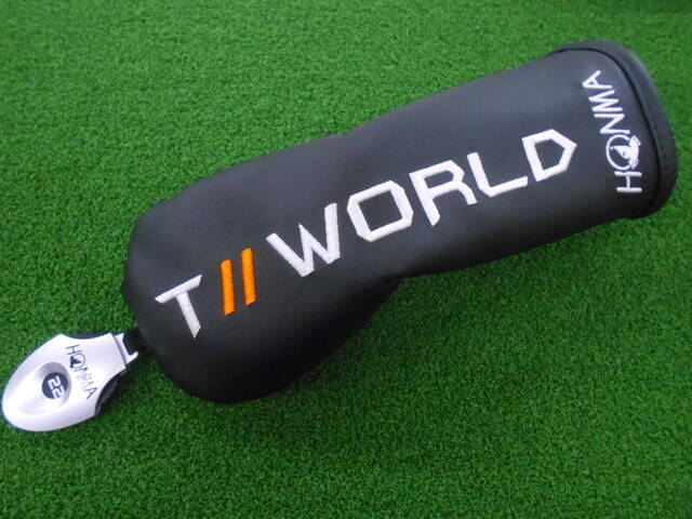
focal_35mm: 26
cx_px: 346
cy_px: 260
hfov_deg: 67.3
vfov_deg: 53.1
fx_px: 520
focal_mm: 4.6
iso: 800
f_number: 3.2
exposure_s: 1/100
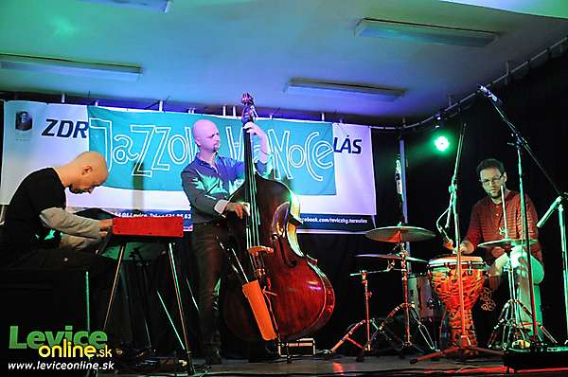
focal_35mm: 46
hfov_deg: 42.4
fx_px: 732
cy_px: 188
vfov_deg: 28.8
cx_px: 284
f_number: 4.5
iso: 2500
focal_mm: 31
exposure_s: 1/40
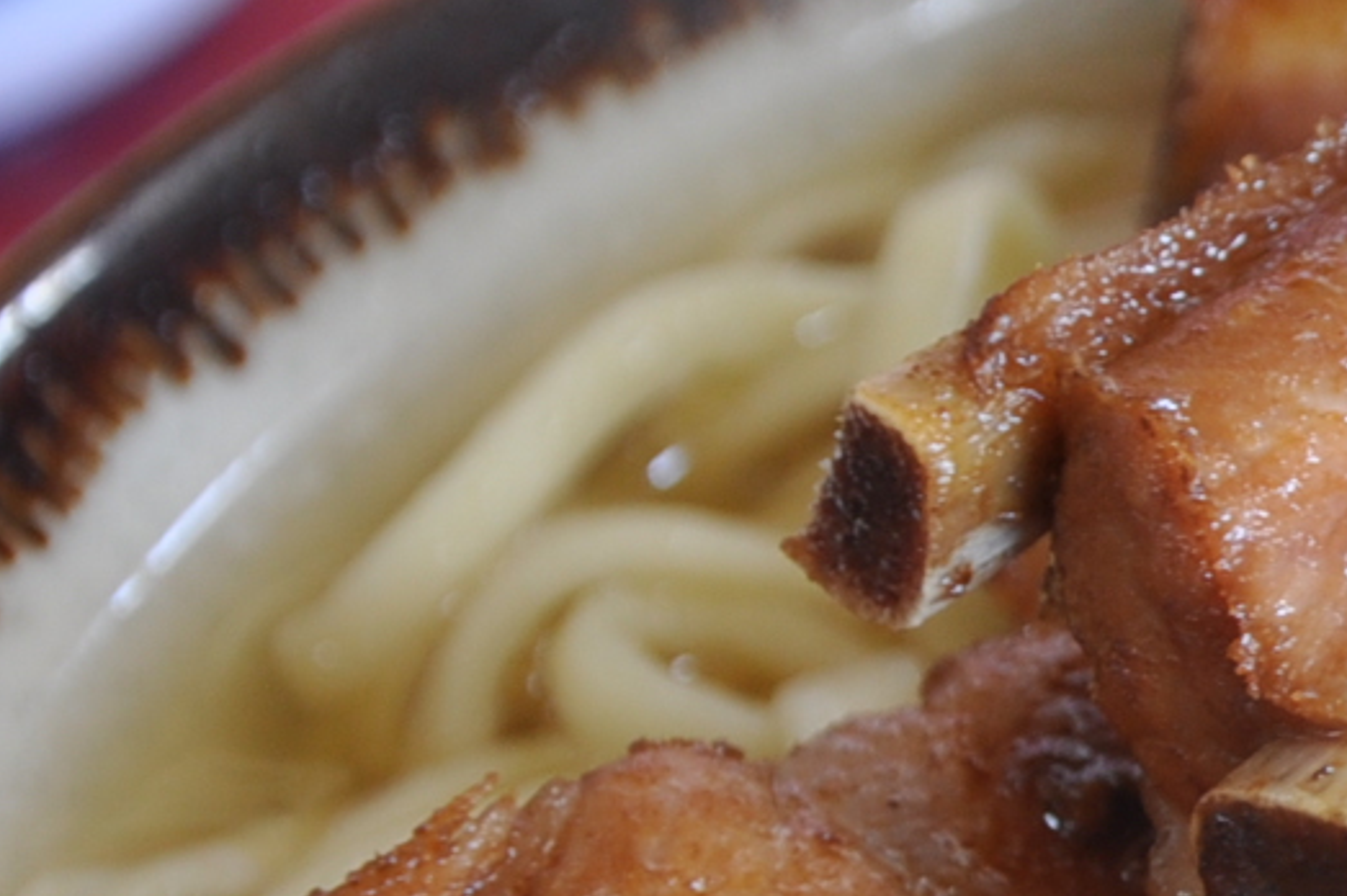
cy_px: 770
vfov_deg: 4.6
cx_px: 1978
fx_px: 11031
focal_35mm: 295
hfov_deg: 6.9
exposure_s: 1/10
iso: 200
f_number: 4.8
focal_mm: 48
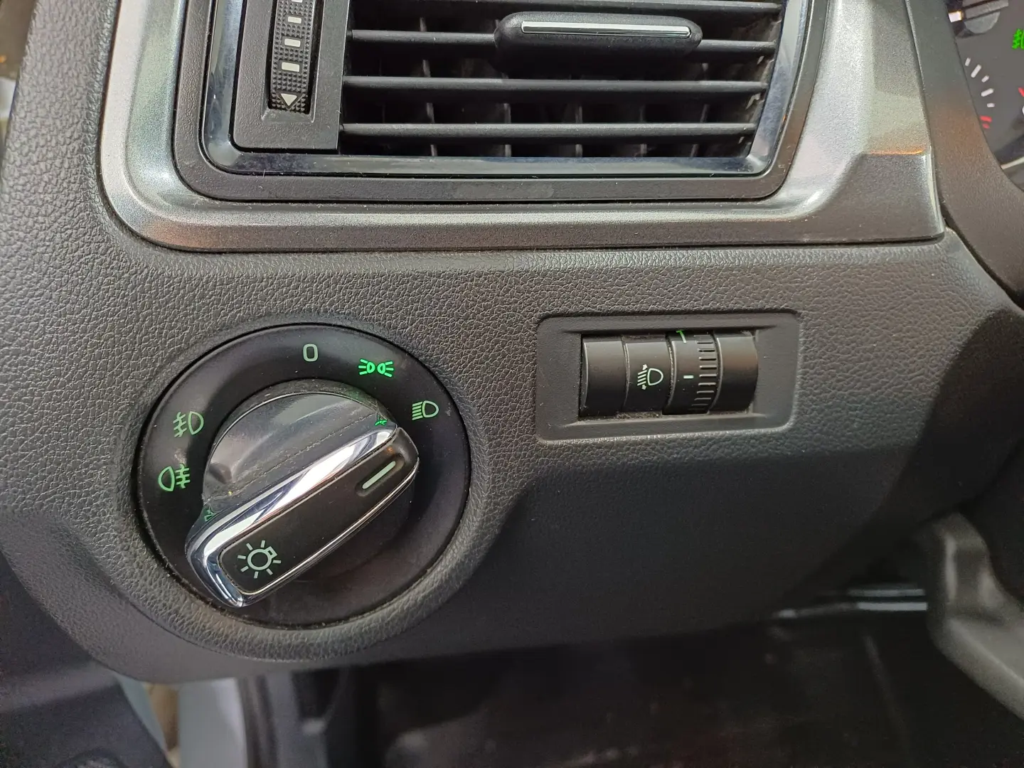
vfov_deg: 54.9
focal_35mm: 25
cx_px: 512
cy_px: 384
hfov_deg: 69.4
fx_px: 740
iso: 640
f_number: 1.8
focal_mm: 4.65
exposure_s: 1/25
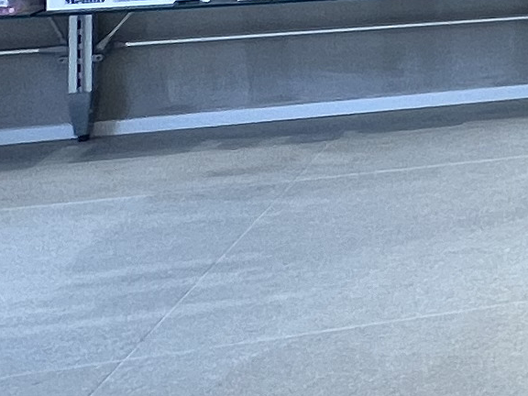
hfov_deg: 11.9
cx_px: 1535
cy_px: -252
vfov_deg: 14.7
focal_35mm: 91
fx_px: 1388
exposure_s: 1/100
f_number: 1.8
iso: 64
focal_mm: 1.57
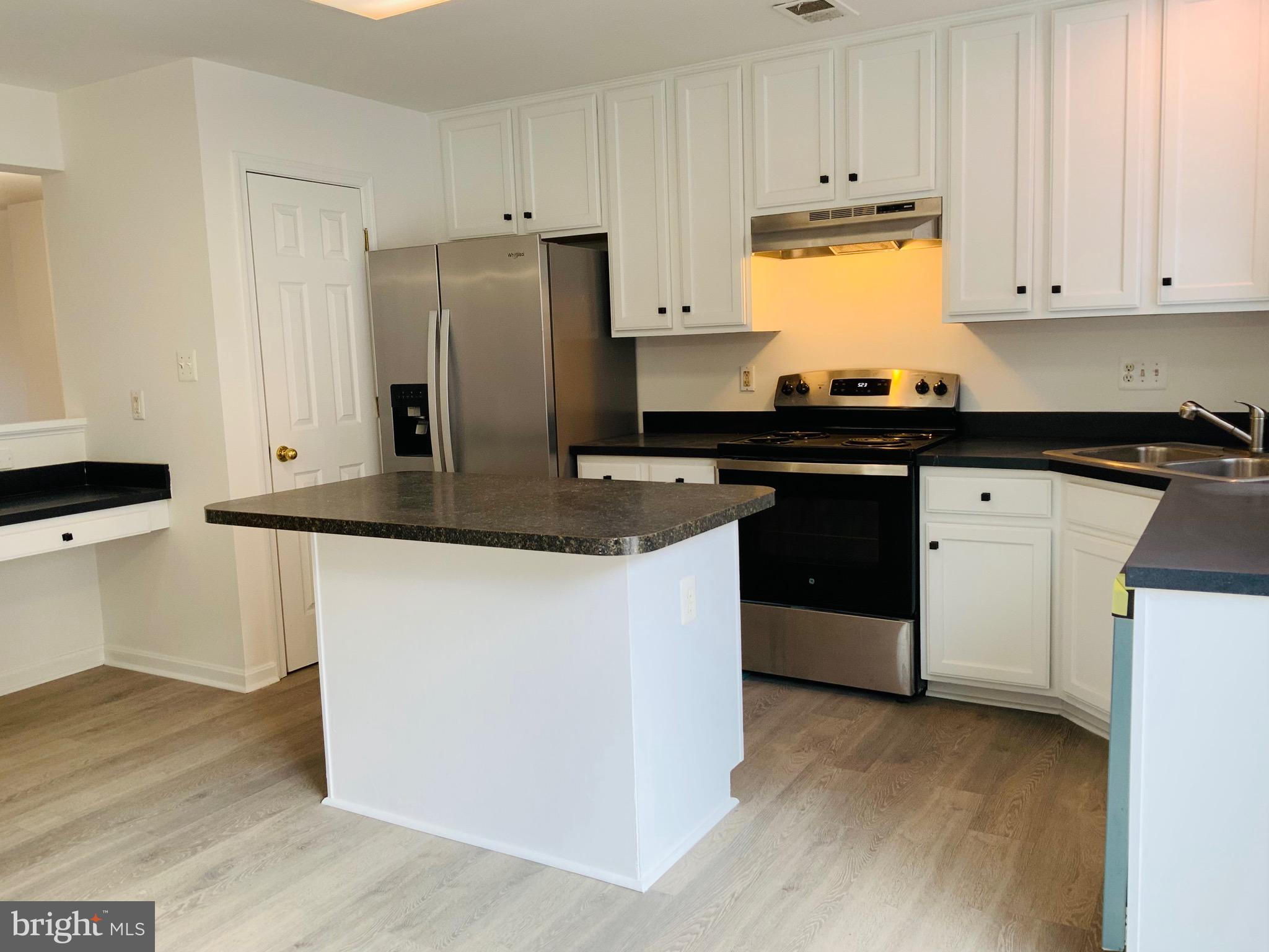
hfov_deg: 61.7
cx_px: 634
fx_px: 1063
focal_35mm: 29
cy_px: 476
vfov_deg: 48.2
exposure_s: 1/60
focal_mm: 3
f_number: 1.8
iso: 40
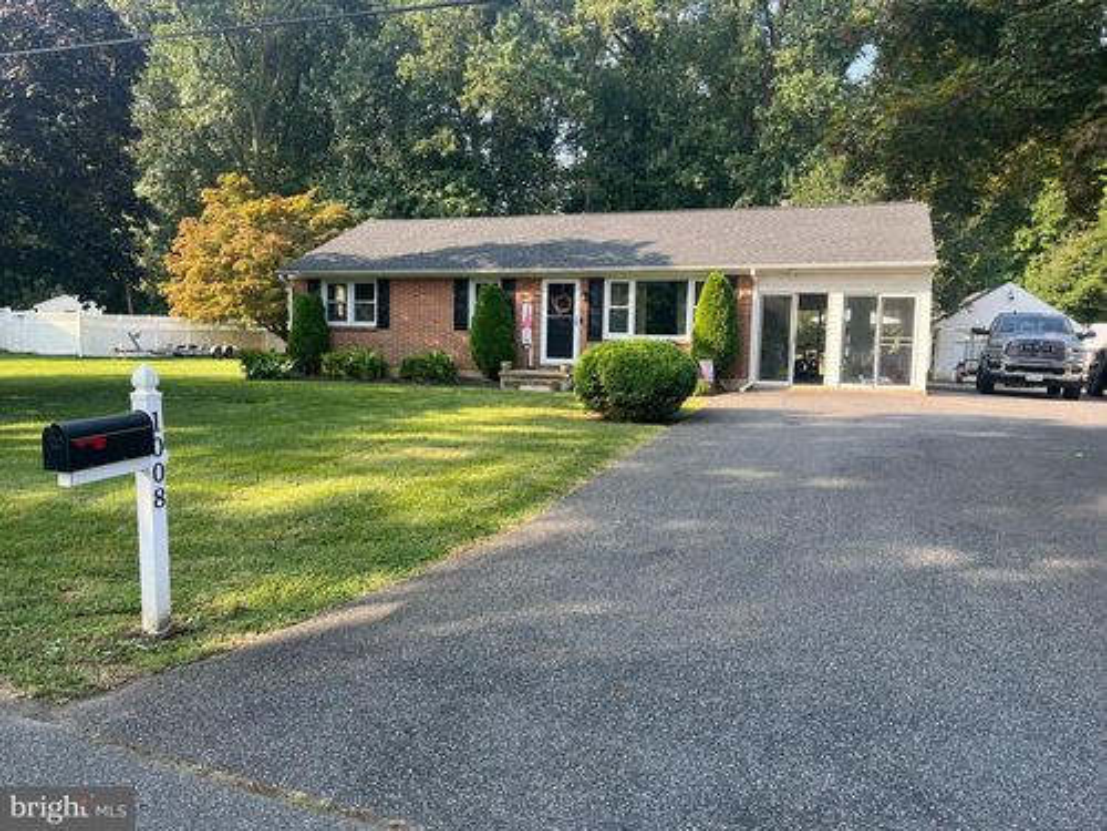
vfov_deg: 53.1
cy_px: 416
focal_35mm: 26
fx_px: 831
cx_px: 554
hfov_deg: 67.3
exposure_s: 1/520
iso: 50
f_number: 1.6
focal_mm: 5.1
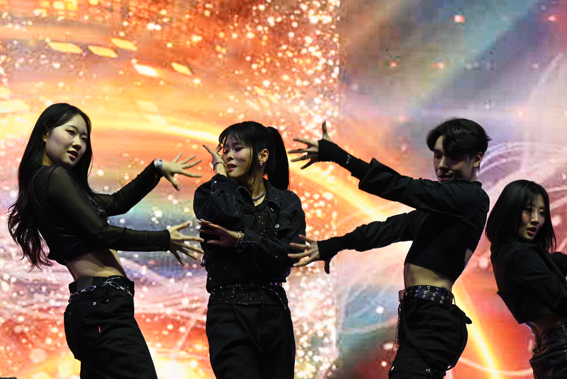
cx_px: 284
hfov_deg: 8.6
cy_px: 190
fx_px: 3781
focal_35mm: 240
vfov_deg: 5.7
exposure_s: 1/200
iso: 1250
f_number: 8
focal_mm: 240
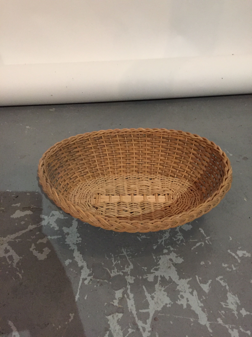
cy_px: 168
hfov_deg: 48.2
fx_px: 281
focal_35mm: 29
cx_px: 126
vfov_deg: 61.7
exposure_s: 1/25
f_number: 2.2
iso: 250
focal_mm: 4.15
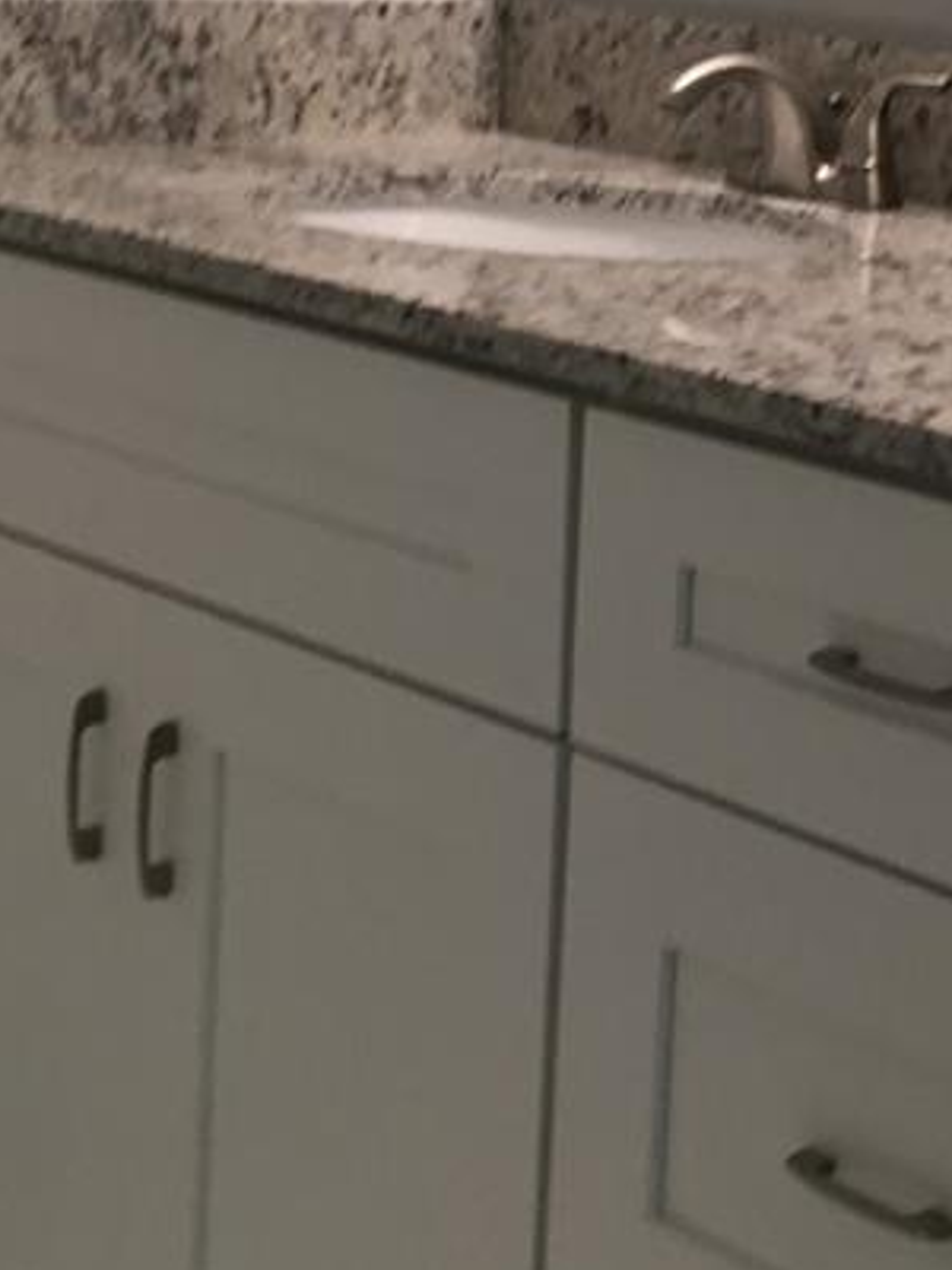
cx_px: 911
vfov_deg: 22.1
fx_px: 3190
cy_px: 168
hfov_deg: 16.7
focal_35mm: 87
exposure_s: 1/30
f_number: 2.2
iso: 50
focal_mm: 4.15
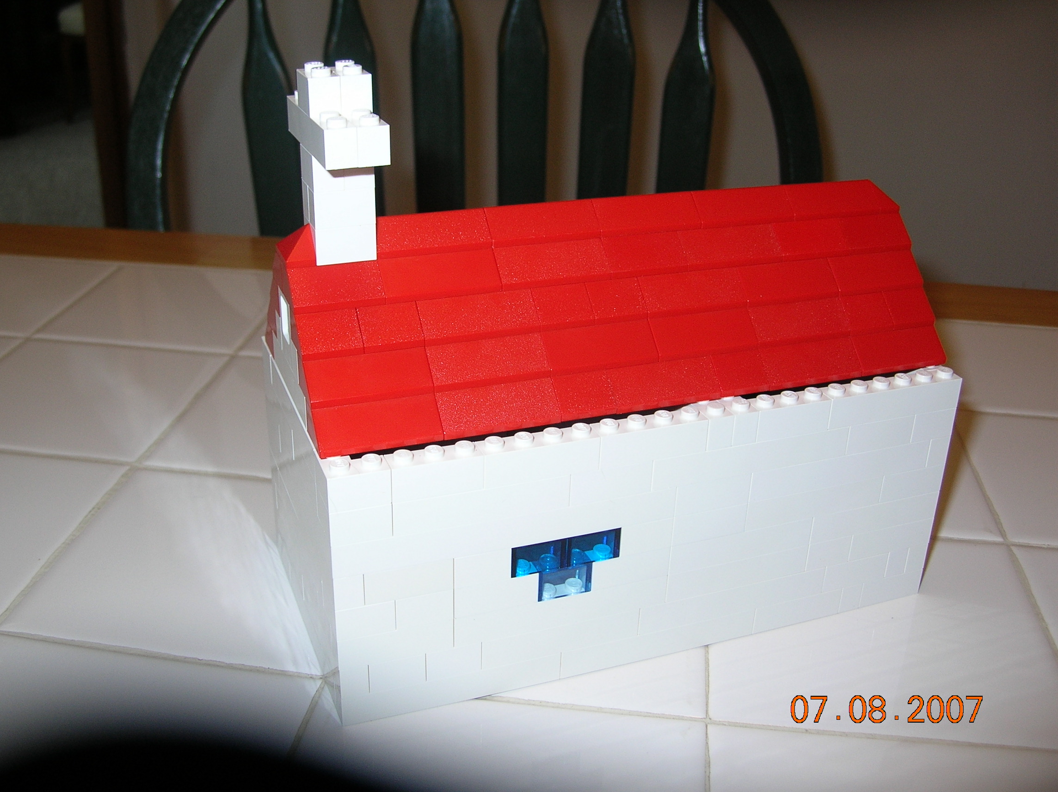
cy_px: 396
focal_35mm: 36
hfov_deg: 51.4
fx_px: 1099
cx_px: 529
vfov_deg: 39.6
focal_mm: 6
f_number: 2.7
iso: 50
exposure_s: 1/60.1
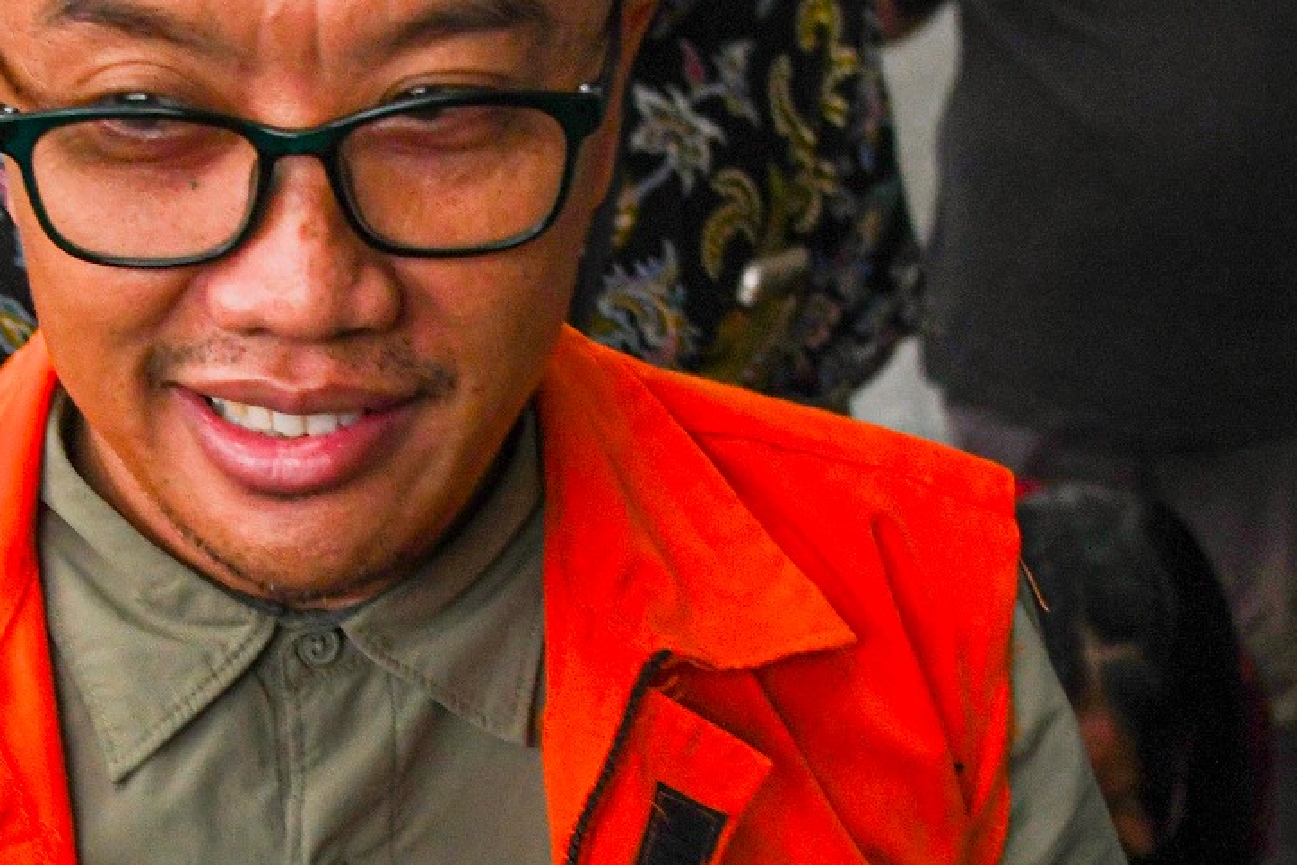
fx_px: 2058
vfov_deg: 23.7
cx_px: -74
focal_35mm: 57
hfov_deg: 31.6
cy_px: 397
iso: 1250
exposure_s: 1/320
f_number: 2.8
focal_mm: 17
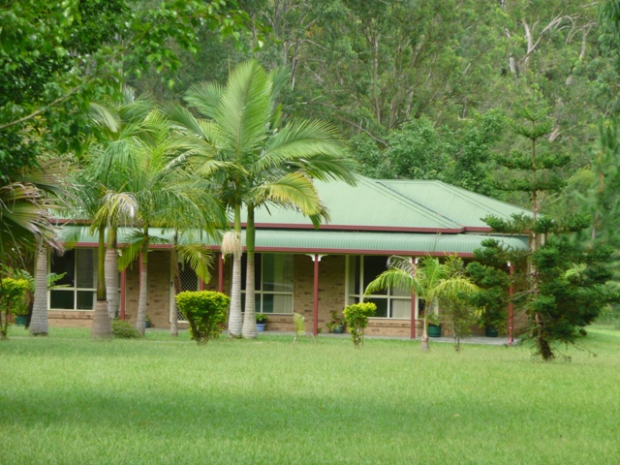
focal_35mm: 189
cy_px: 232
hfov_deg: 10.5
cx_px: 310
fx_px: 3385
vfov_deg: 7.9
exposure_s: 1/100
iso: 100
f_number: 4.8
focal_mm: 31
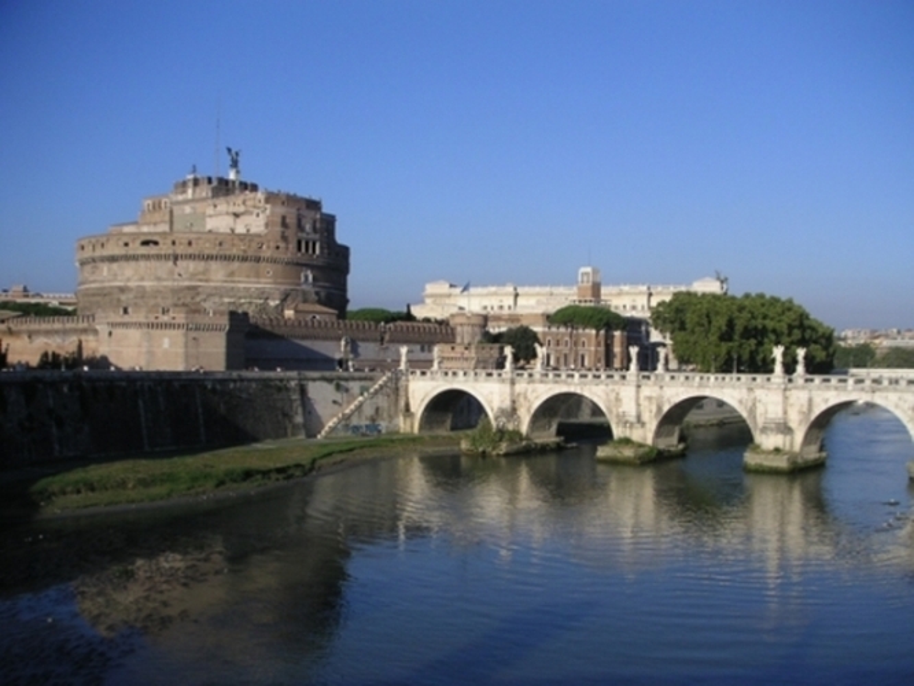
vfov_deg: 37.7
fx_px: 1004
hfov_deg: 49.0
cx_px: 457
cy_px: 343
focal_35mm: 38
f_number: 6.7
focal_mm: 6
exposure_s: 1/180
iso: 50
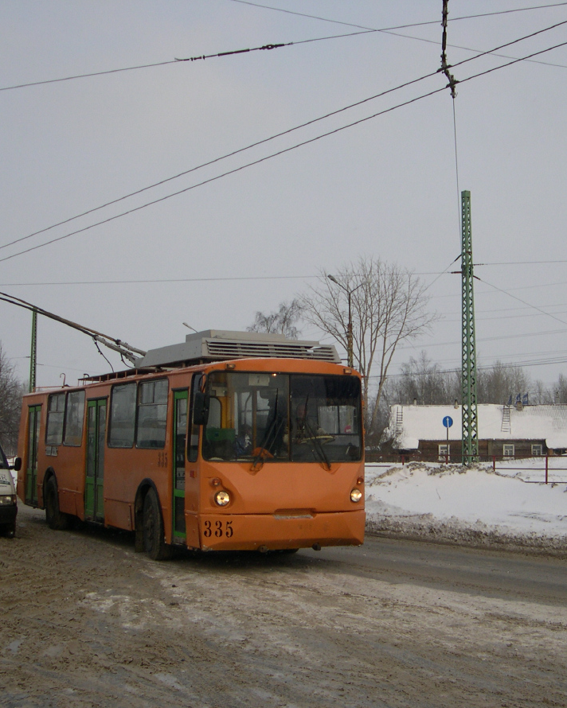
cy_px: 354
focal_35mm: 50
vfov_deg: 37.3
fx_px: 1049
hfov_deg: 30.3
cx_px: 287
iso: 100
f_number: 2.8
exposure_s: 1/629
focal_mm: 8
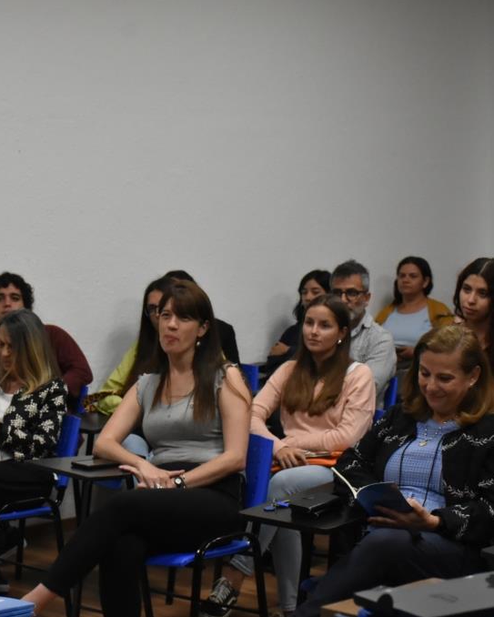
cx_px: 150
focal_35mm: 85
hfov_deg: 18.0
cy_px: 308
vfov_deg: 22.5
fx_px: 1552
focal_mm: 40
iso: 3200
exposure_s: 1/250
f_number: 8
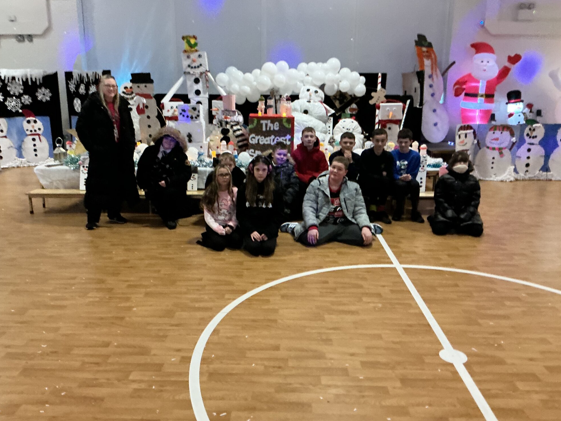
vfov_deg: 46.8
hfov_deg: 60.0
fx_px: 486
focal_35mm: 30
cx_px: 274
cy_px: 216
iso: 500
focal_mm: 3
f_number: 1.8
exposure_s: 1/20
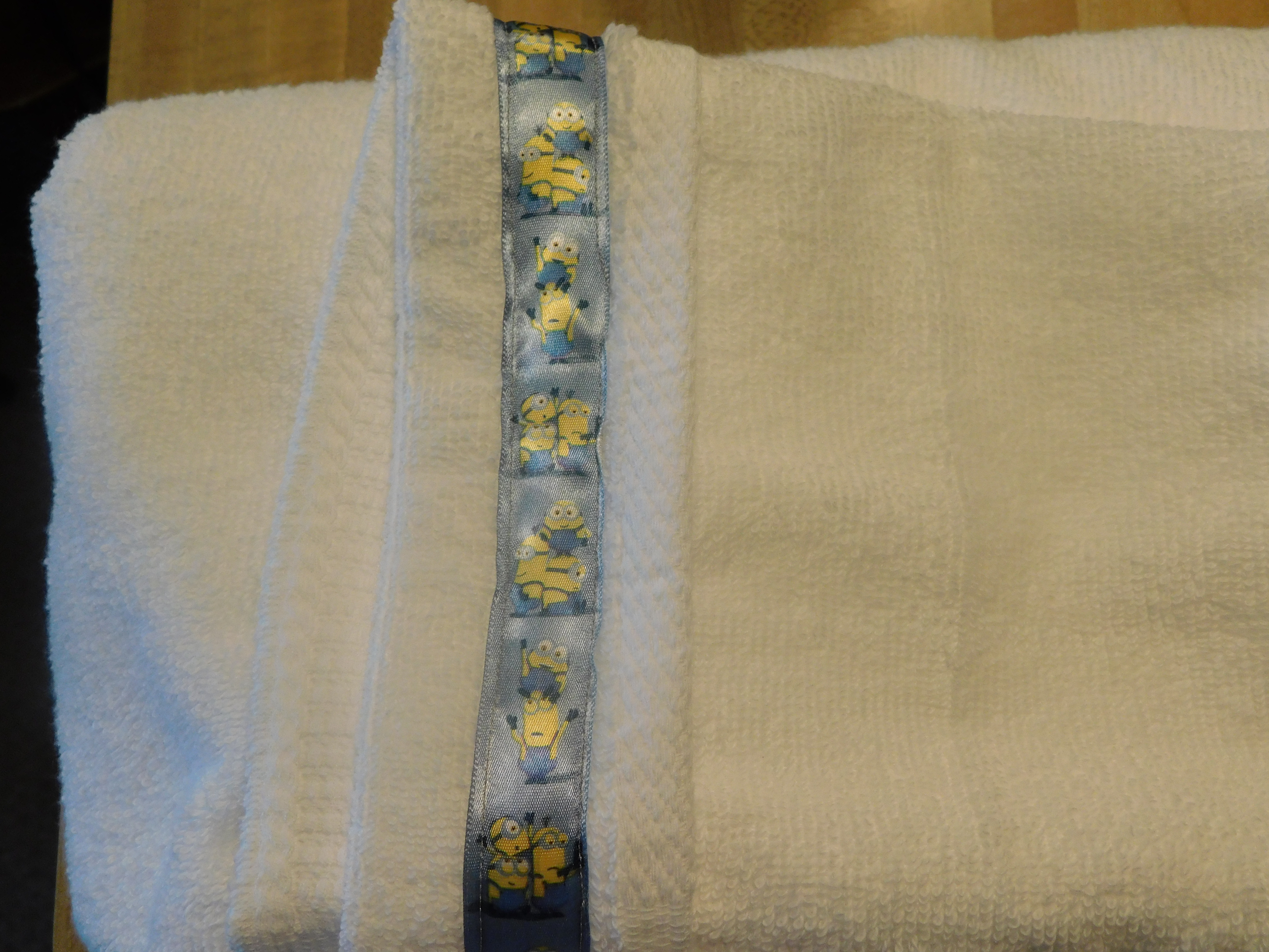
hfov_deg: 51.4
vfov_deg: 39.7
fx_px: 1320
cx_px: 634
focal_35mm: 36
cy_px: 476
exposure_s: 1/30
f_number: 3.5
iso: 200
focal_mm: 6.3
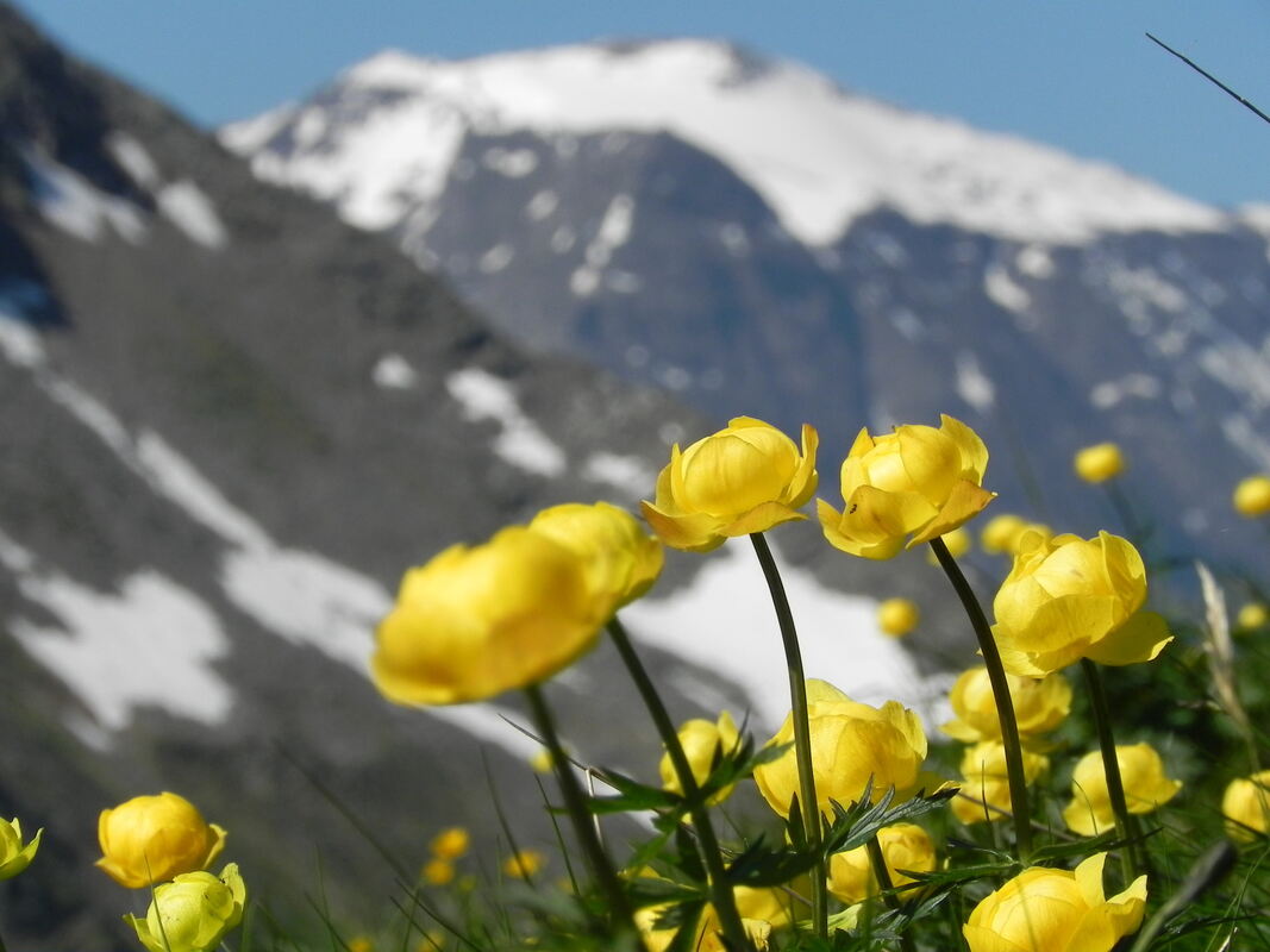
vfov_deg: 6.0
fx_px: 9061
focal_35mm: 247
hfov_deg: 8.0
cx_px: 635
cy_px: 476
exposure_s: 1/632
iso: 160
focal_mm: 44
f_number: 8
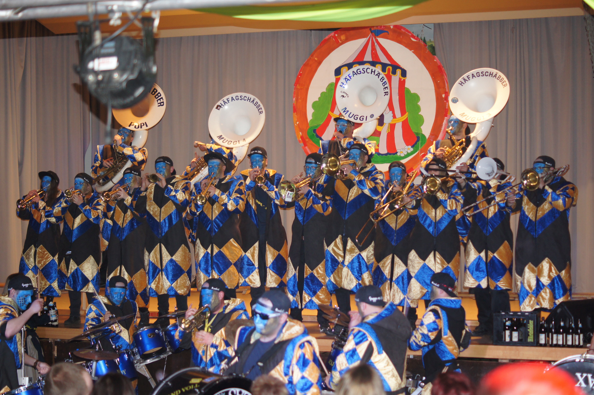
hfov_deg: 27.0
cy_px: 198
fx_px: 1237
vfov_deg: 18.2
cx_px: 297
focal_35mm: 75
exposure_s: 1/80
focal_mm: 50
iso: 400
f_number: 2
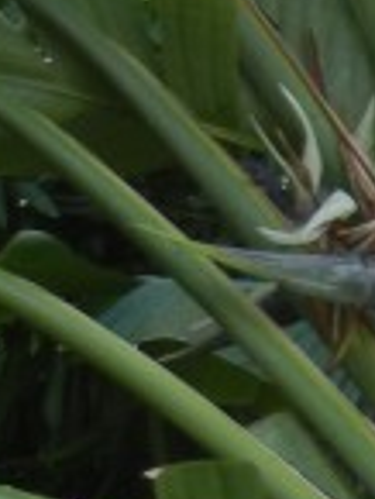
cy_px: 716
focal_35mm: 212
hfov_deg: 6.2
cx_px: 1273
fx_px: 3058
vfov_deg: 9.1
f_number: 3.5
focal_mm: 5.4
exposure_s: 1/170
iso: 160
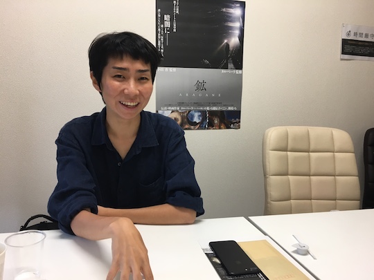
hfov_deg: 61.7
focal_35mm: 29
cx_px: 187
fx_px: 313
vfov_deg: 48.2
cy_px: 140
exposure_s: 1/30
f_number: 2.2
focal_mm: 4.15
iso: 64
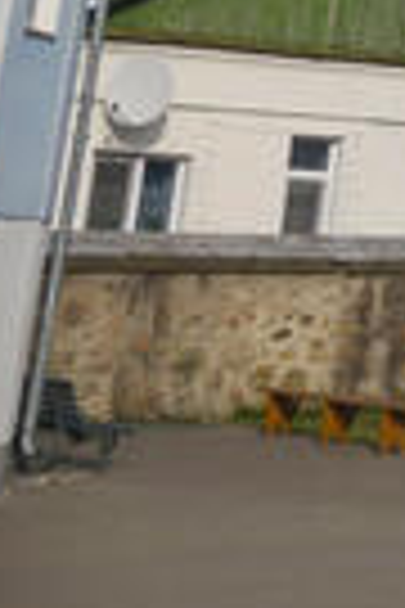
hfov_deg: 5.8
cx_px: 1940
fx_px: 2953
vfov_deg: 10.9
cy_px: -504
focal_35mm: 175
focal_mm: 18
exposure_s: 1/320
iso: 100
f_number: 9
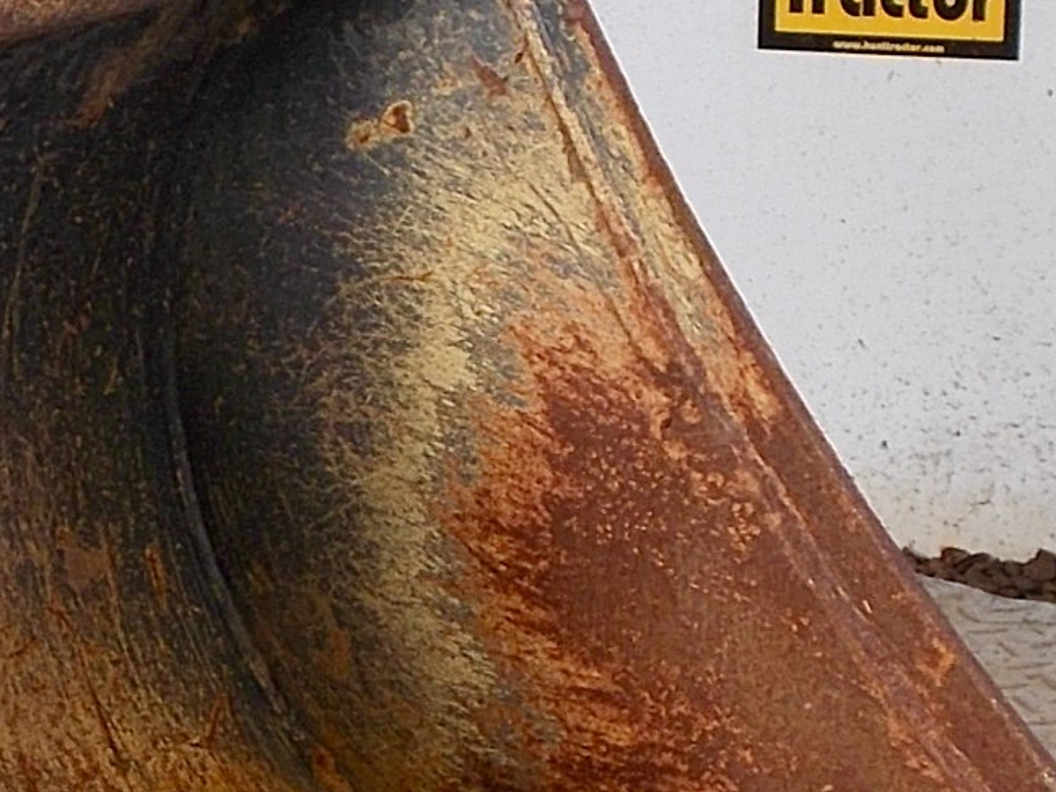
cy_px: 576
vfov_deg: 8.5
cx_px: 72
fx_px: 5340
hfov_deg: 11.2
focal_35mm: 175
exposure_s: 1/100
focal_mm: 9
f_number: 4.5
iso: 80
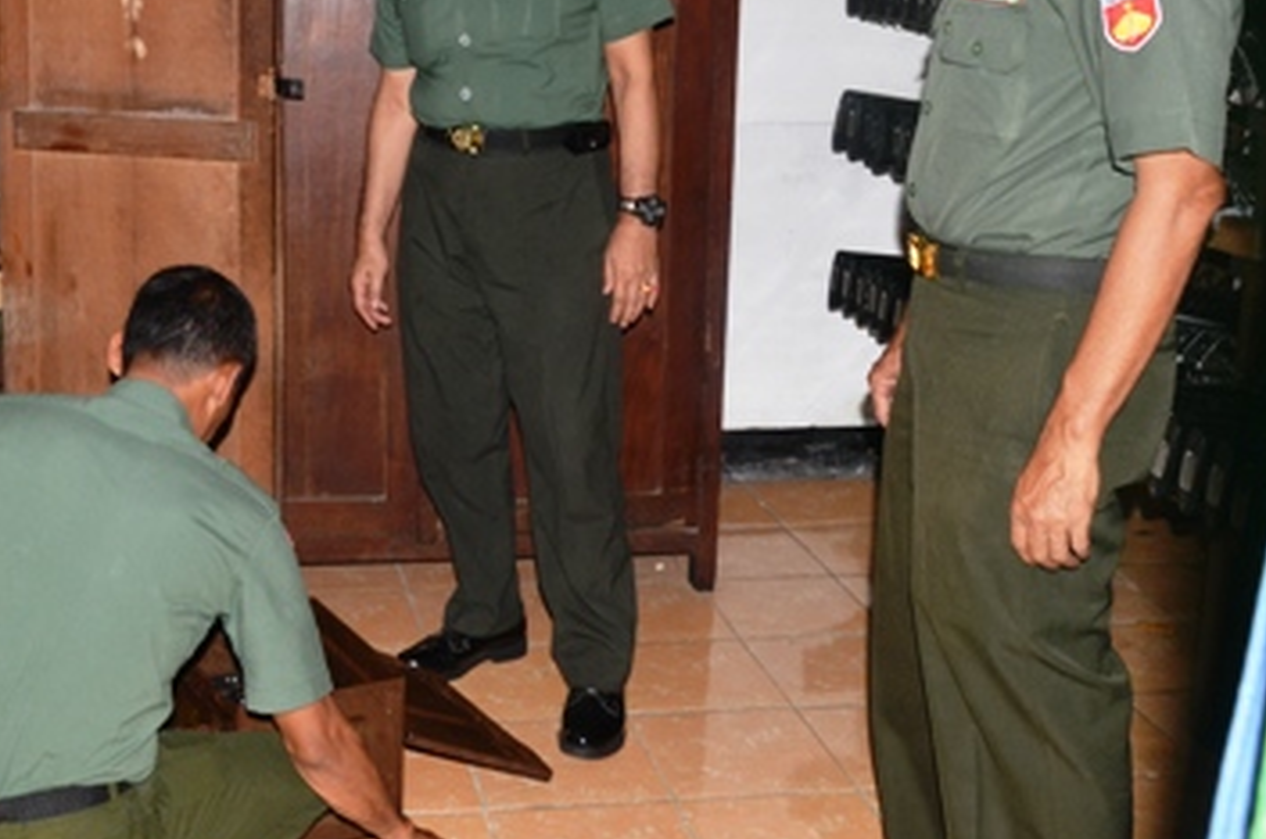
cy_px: 272
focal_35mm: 49
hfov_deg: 39.3
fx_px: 1720
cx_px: 316
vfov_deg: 27.2
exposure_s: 1/160
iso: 400
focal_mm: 18
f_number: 7.1
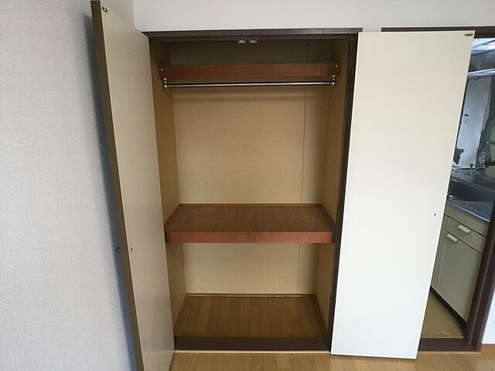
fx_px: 443
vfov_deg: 45.4
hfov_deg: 58.4
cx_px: 248
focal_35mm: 31
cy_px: 186
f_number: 2.4
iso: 40
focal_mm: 3.3
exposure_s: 1/30
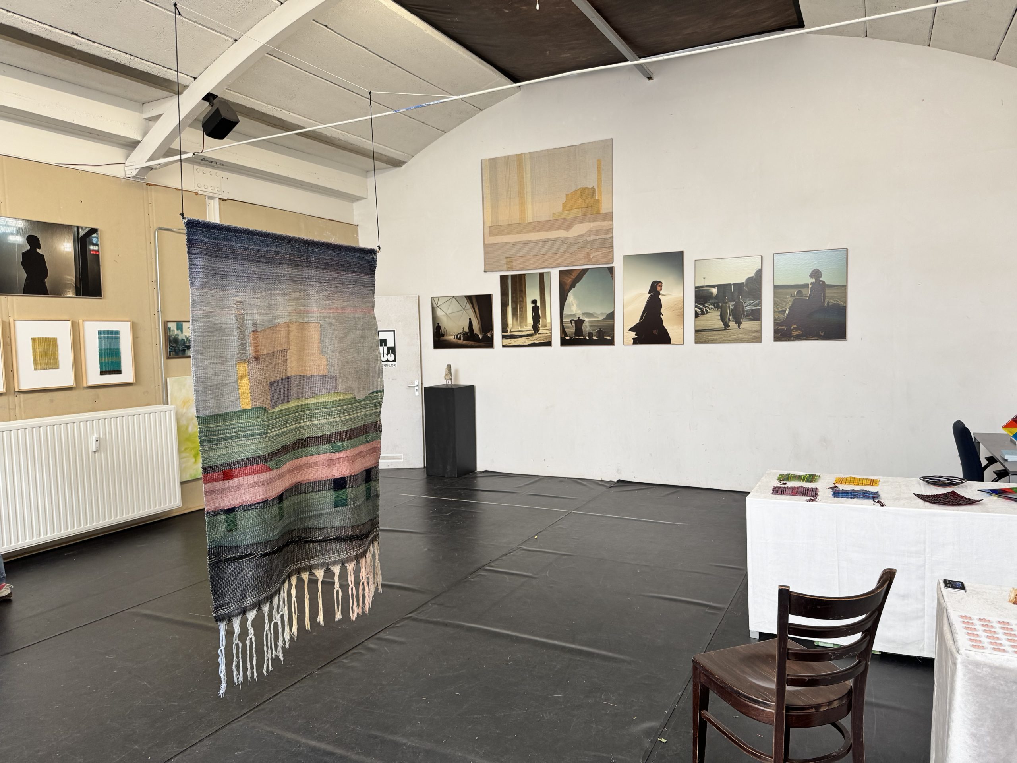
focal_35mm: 24
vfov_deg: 56.8
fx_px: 705
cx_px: 508
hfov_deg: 71.6
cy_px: 382
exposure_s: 1/100
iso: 160
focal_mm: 6.76
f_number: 1.78
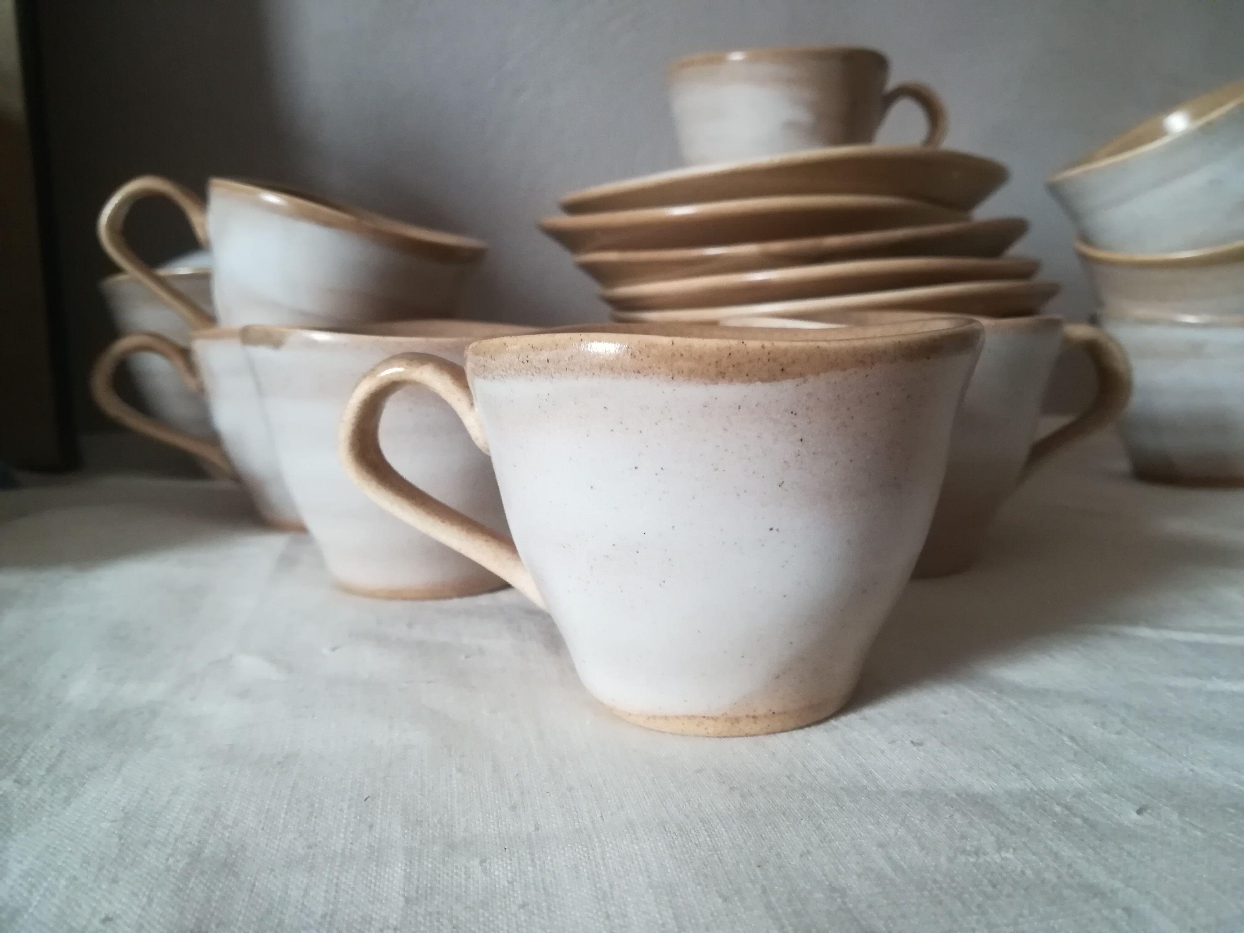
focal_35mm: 26
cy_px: 466
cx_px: 622
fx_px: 934
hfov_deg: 67.3
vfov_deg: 53.1
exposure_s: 1/24
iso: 400
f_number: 2.2
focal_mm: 3.83
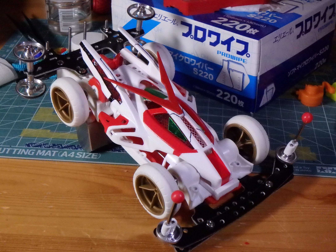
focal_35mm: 53
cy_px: 126
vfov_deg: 27.5
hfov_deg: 36.2
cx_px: 168
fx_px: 514
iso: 1600
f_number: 5.2
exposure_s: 1/250
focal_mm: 9.4
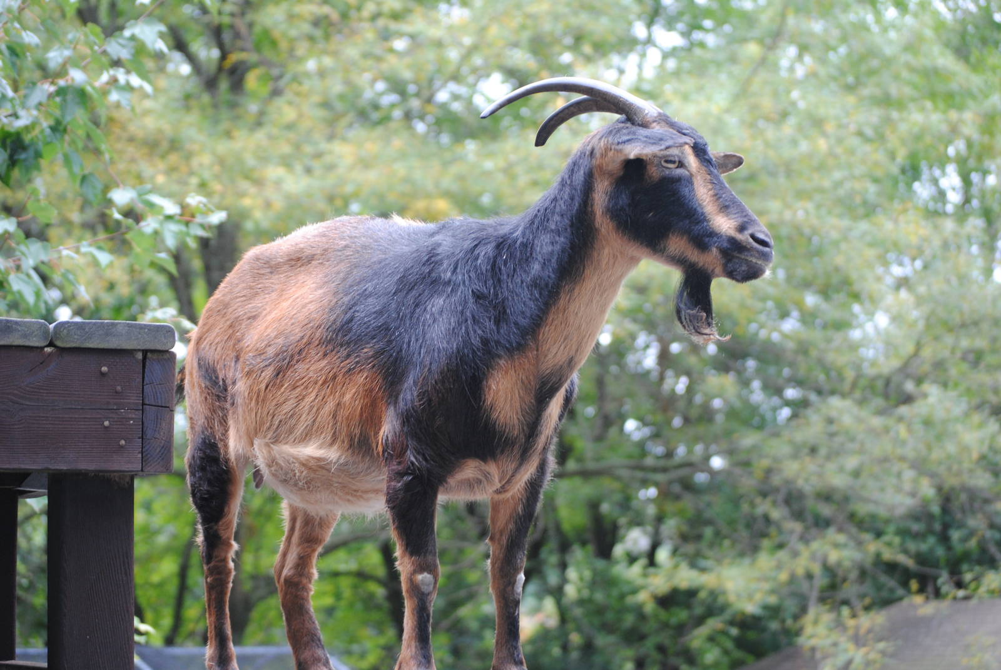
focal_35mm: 90
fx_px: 2505
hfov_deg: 22.6
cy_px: 335
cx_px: 500
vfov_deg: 15.2
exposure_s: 1/125
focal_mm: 60
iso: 360
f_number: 4.2
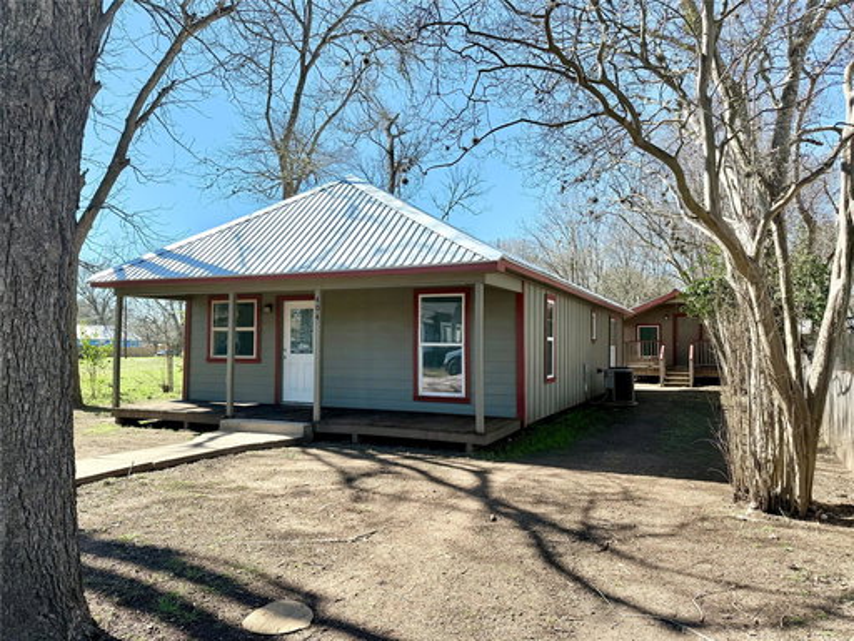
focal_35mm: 24
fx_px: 592
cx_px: 427
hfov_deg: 71.6
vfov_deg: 56.8
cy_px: 320
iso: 100
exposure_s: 1/4167
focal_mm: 6.76
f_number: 1.78
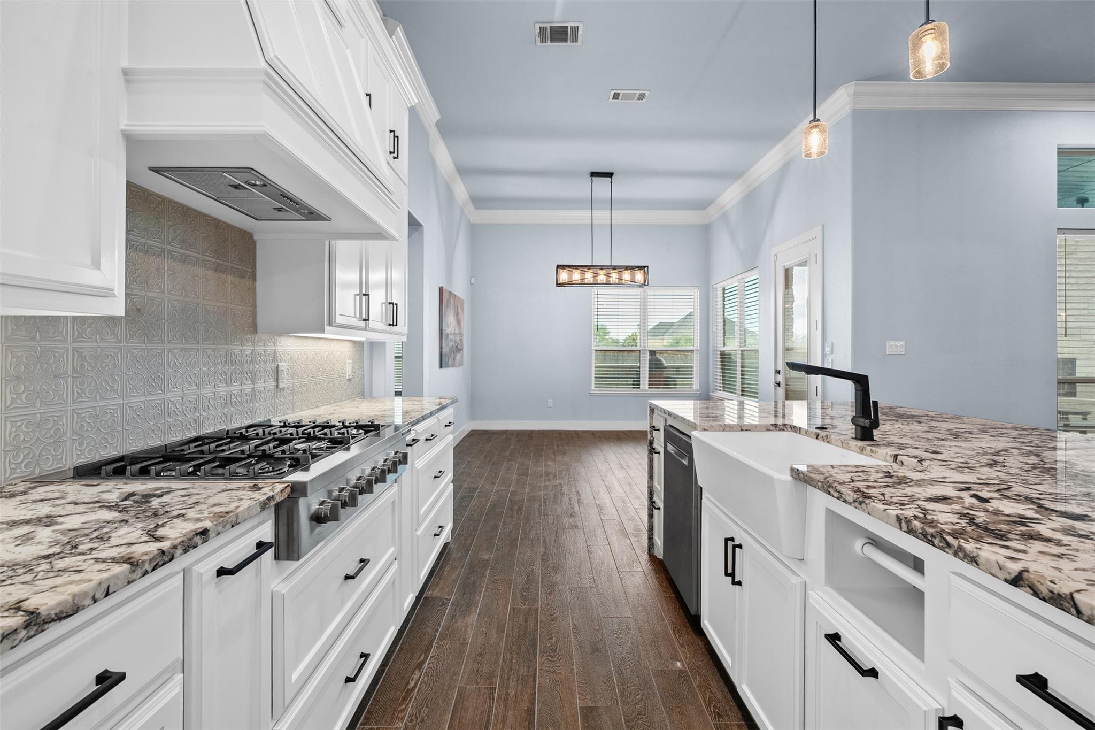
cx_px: 548
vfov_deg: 73.7
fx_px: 487
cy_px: 365
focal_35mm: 16
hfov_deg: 96.7
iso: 640
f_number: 9
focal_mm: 16
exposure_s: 1/4
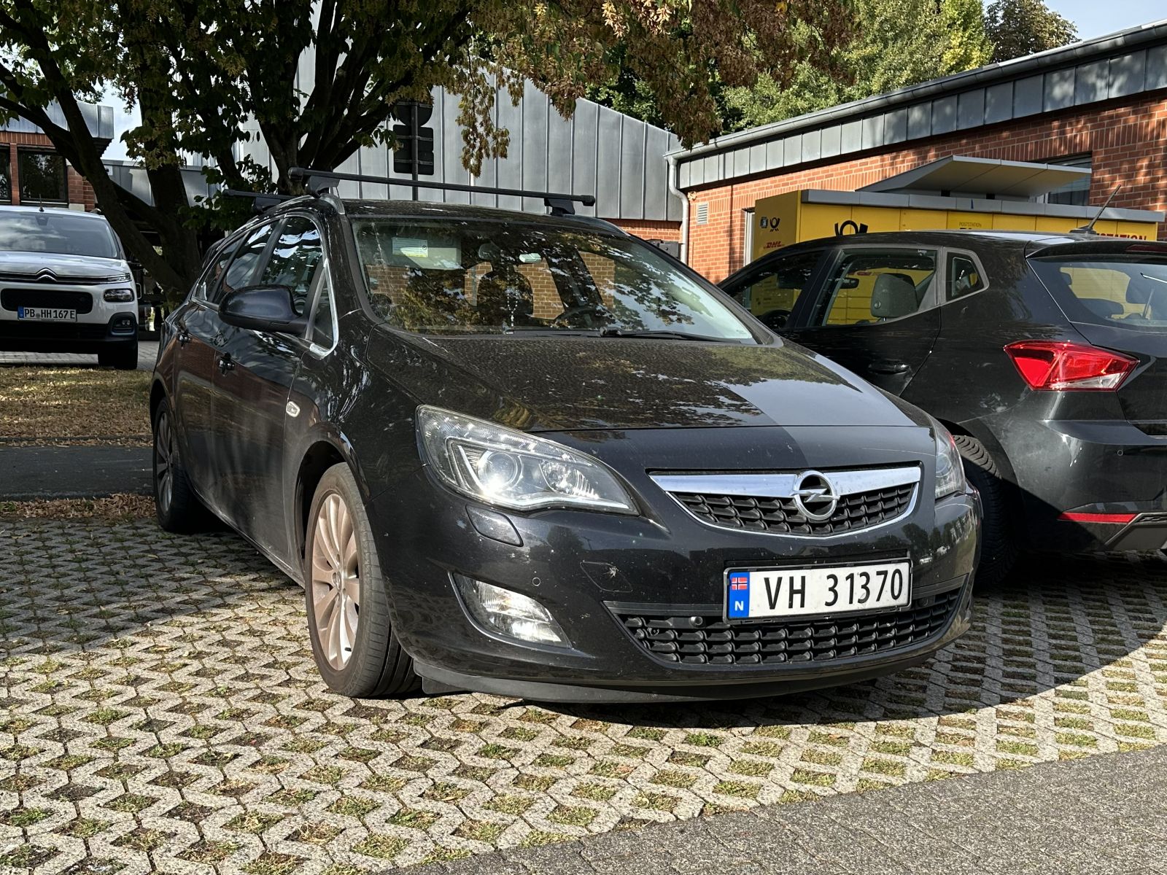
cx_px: 584
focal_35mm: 24
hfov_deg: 71.6
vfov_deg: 56.8
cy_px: 438
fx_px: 809
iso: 80
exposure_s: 1/1692
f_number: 1.78
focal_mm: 6.86
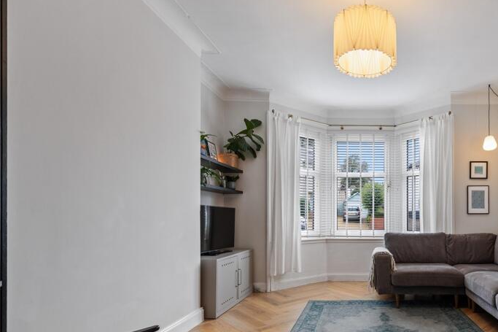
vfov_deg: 57.6
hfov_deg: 76.3
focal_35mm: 21
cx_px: 363
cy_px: 231
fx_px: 290
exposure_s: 1/8
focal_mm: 14
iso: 640
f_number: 8
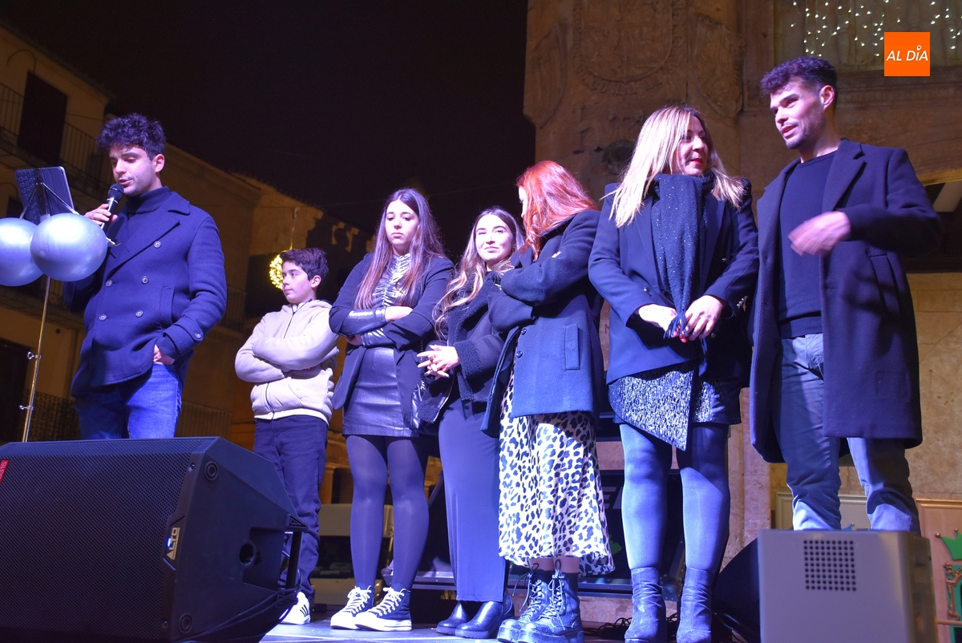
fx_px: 1083
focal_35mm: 40
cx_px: 481
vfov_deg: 33.1
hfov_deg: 47.9
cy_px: 322
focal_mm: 27
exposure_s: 1/60
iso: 1250
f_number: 4
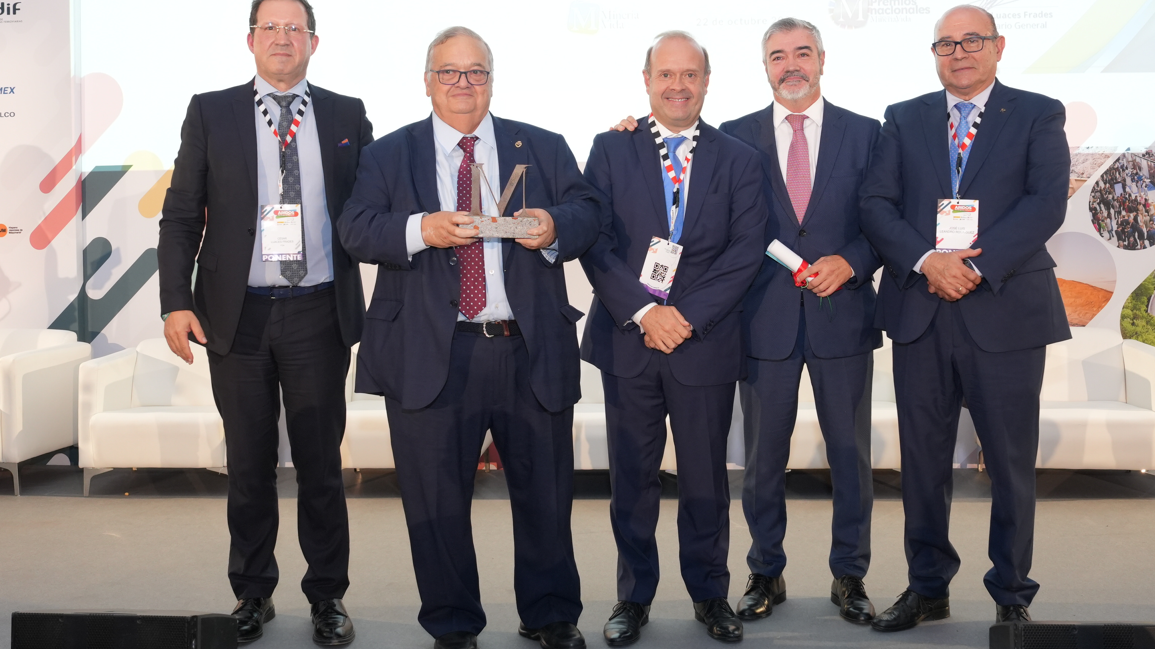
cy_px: 276
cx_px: 604
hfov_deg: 50.5
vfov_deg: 29.7
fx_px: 1225
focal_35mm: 40
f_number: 4.5
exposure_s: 1/125
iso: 1250
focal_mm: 25
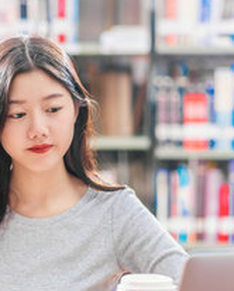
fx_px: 1495
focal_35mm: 173
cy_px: 190
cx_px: 48
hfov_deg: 8.9
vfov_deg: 11.1
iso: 100
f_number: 2
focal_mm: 85
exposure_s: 1/100
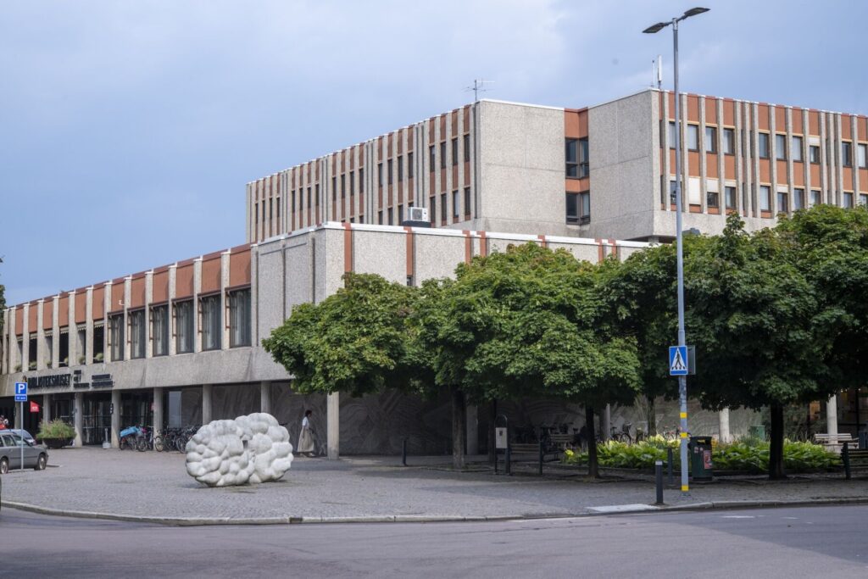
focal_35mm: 60
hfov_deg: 33.4
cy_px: 290
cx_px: 434
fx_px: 1447
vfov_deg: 22.6
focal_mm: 60
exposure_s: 1/250
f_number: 10
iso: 200
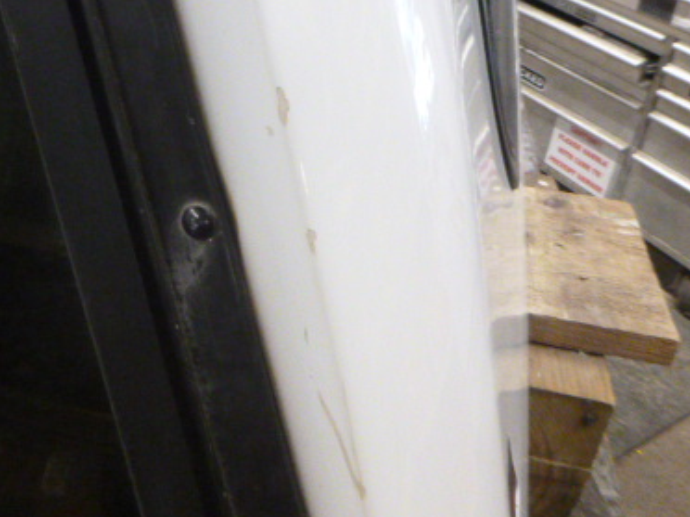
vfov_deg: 33.1
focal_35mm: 43
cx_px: 230
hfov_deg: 43.2
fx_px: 857
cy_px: 145
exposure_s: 1/30
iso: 800
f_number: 3.9
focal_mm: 4.5
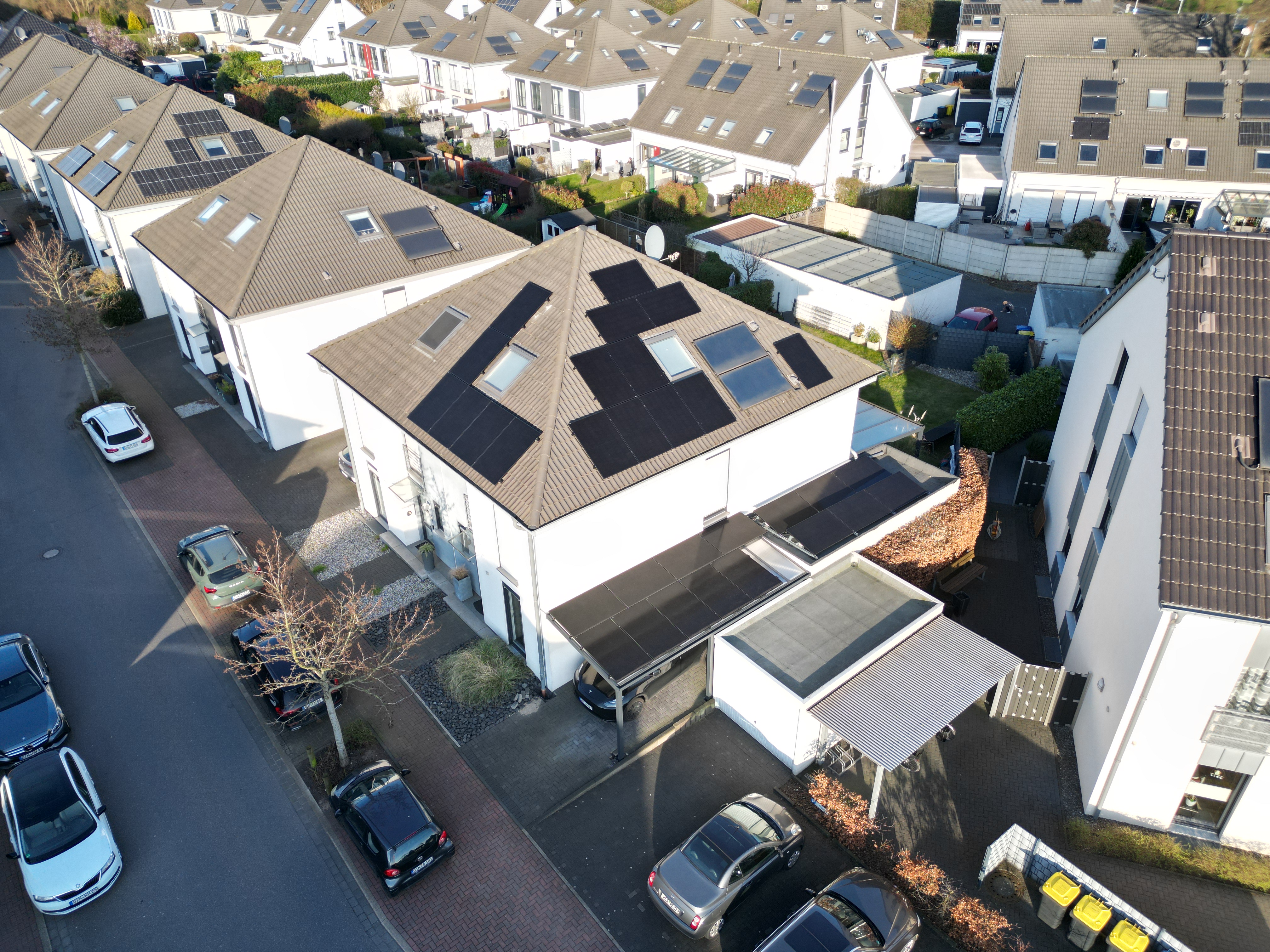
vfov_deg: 56.8
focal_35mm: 24
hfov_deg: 71.6
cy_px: 476
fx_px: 881
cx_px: 635
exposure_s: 1/1000
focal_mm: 6.72
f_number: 1.7
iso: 100
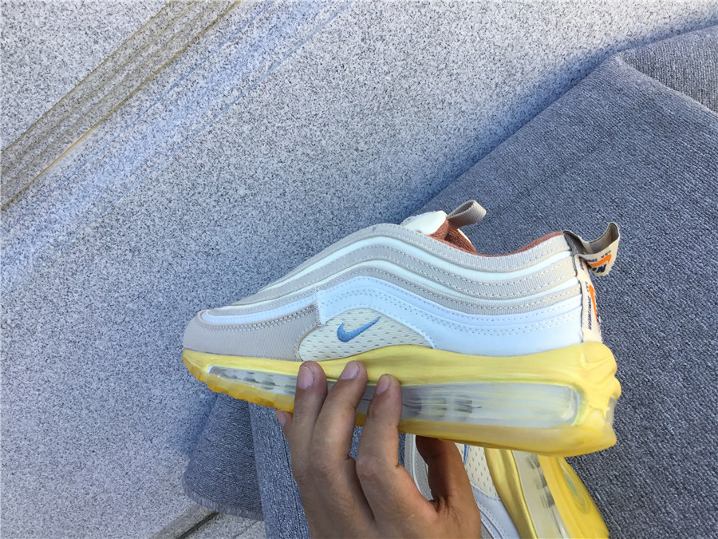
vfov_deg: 45.4
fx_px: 643
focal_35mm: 31
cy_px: 270
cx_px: 359
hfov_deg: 58.4
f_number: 2.4
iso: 25
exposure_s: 1/239
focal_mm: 3.3
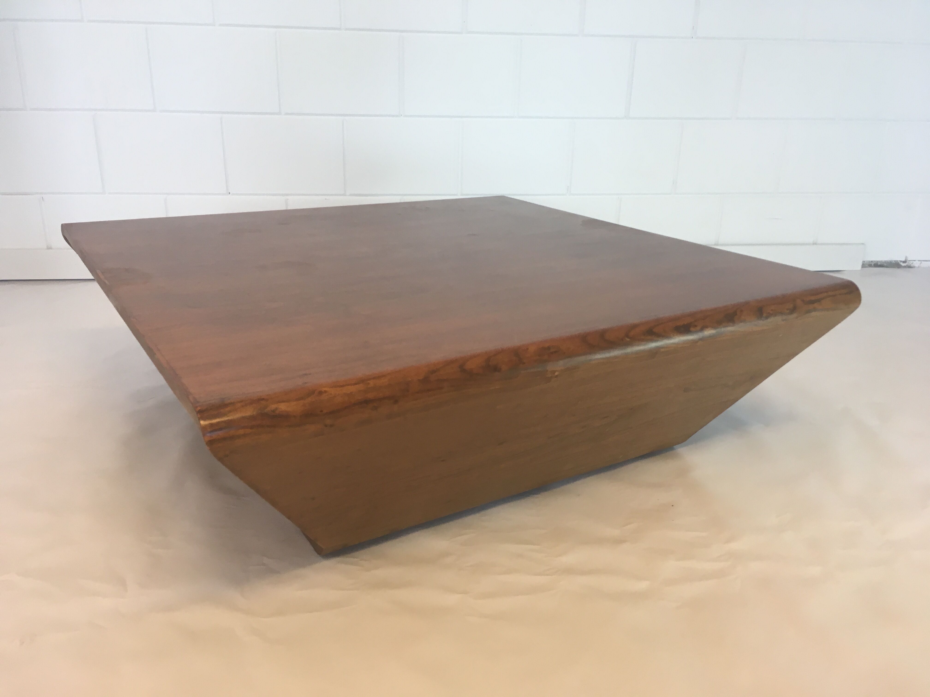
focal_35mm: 29
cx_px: 465
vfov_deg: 48.2
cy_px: 348
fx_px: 779
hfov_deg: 61.7
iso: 32
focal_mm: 4.15
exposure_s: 1/33
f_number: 2.2
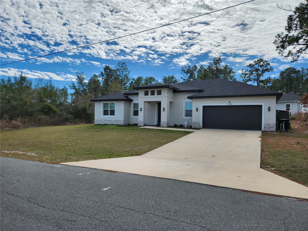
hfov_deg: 73.9
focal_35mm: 23
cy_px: 116
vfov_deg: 58.9
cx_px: 154
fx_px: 205
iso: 20
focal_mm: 5.4
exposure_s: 1/3657
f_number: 1.8
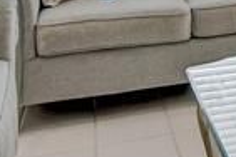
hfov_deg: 19.5
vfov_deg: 14.3
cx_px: 390
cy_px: -122
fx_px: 557
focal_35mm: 85
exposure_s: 1/13
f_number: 8
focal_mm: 10
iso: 1250
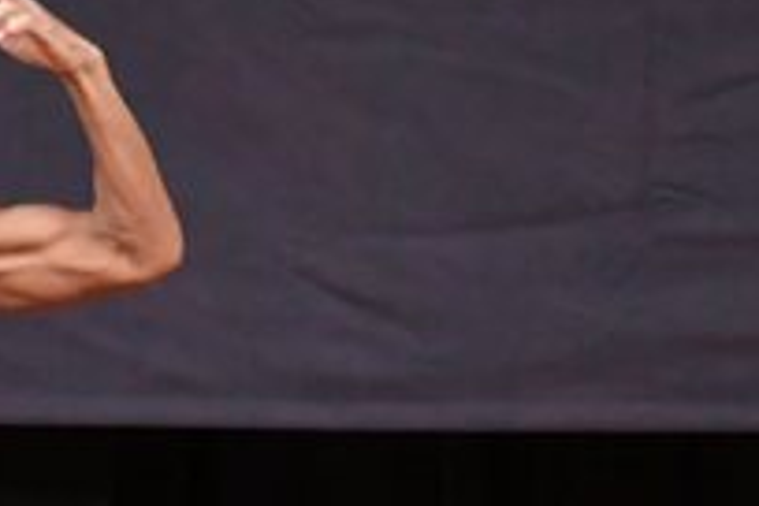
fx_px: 20470
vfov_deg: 1.4
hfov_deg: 2.1
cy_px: 696
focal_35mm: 971
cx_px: -236
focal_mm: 170
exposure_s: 1/400
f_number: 5.6
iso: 5000
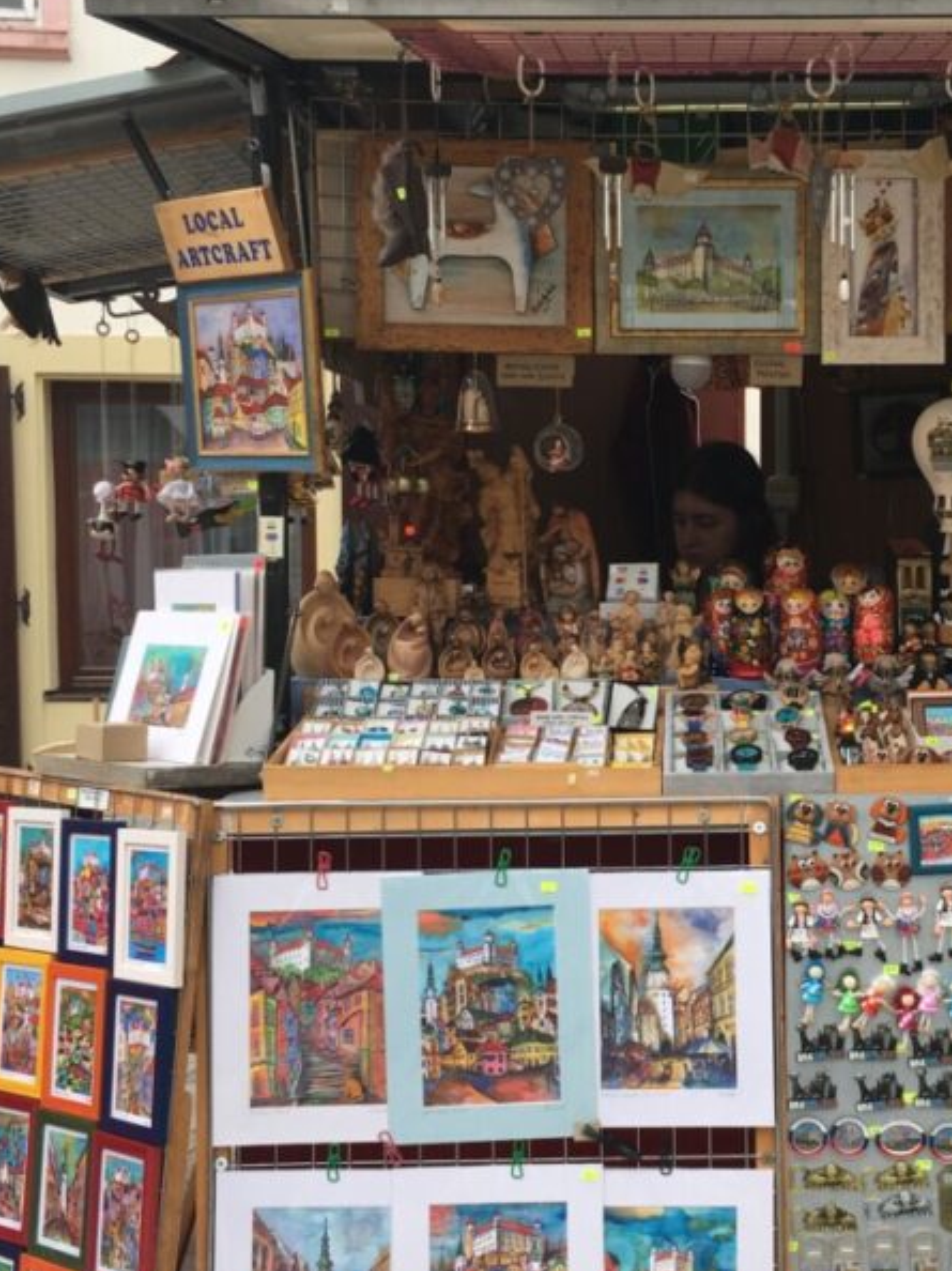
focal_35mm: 50
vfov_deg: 38.2
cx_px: 712
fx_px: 1835
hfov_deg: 28.7
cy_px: 653
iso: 25
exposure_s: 1/523
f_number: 2.2
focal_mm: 4.15
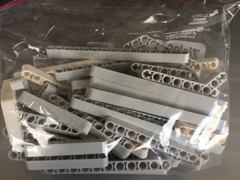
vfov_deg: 46.8
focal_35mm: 30
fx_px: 208
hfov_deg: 59.9
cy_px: 92
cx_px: 116
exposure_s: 1/60
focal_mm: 4.15
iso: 25
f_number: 2.2
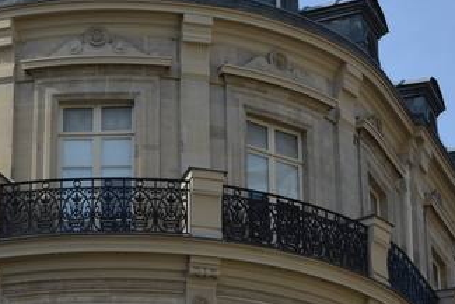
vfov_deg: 8.3
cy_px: 60
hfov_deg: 12.4
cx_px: 153
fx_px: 2099
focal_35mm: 166
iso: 100
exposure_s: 1/320
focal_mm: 40
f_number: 9
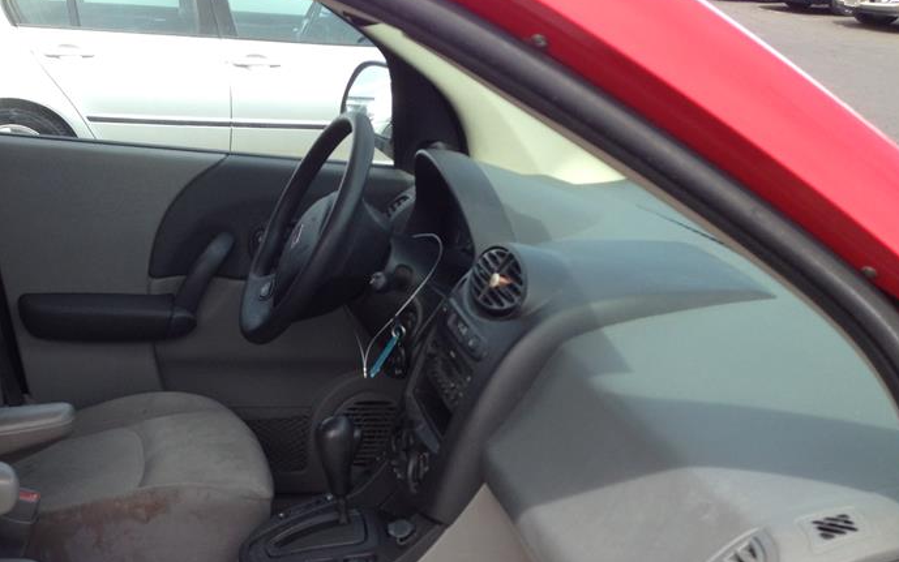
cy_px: 462
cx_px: 249
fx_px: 1274
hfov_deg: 38.1
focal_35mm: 52
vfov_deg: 24.4
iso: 50
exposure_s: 1/330
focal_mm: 4.13
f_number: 2.4
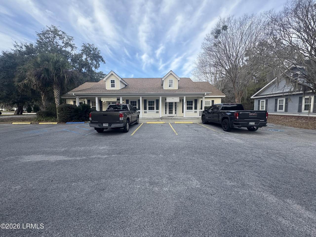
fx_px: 128
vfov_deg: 85.7
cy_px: 118
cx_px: 158
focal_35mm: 14
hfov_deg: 102.1
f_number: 2.2
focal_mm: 2.22
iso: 50
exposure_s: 1/556
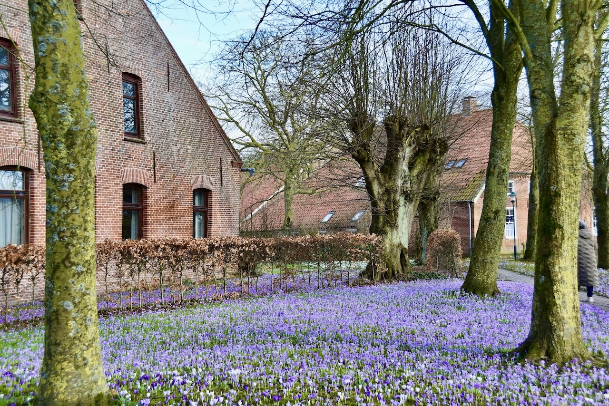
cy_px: 203
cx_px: 304
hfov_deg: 41.1
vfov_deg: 28.1
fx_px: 812
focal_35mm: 48
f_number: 5.6
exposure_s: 1/250
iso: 200
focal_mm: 32
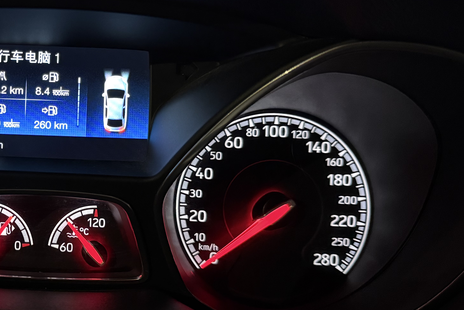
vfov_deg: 27.5
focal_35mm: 49
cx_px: 21
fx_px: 632
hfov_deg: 37.0
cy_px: 133
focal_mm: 6.76
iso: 1600
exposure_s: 1/23
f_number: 1.78
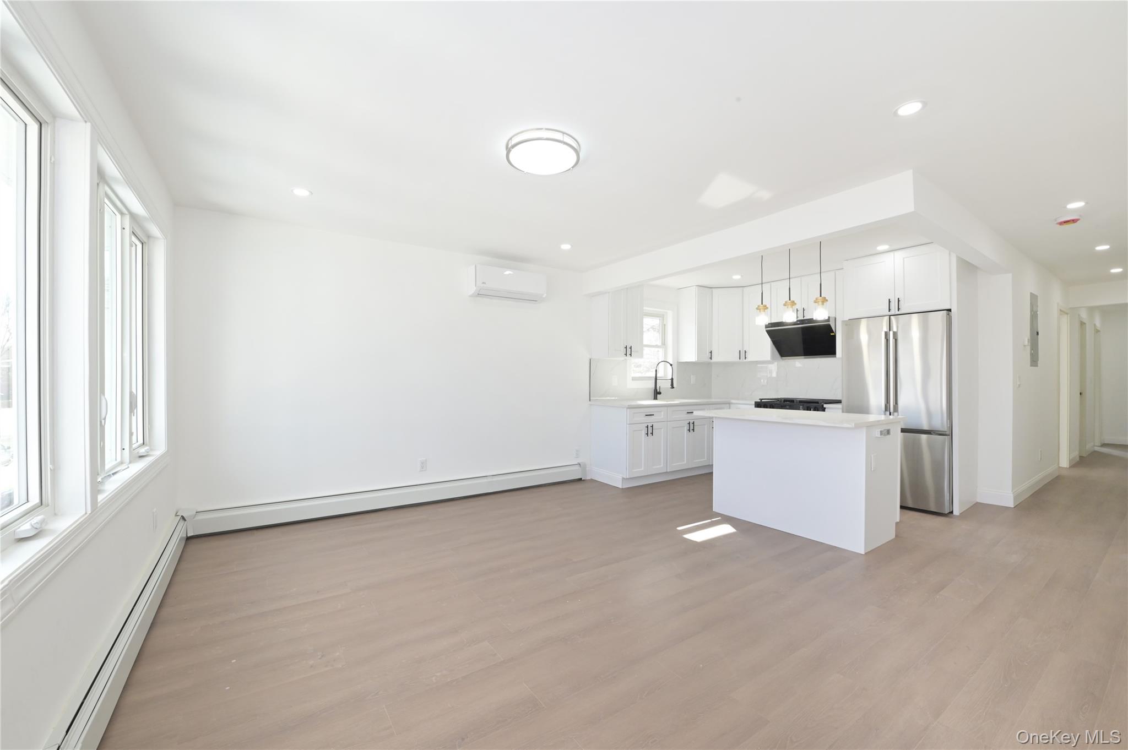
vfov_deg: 81.1
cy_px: 375
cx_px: 564
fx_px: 438
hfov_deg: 104.3
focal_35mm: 14
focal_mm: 14
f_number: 14
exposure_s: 1/80
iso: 1600
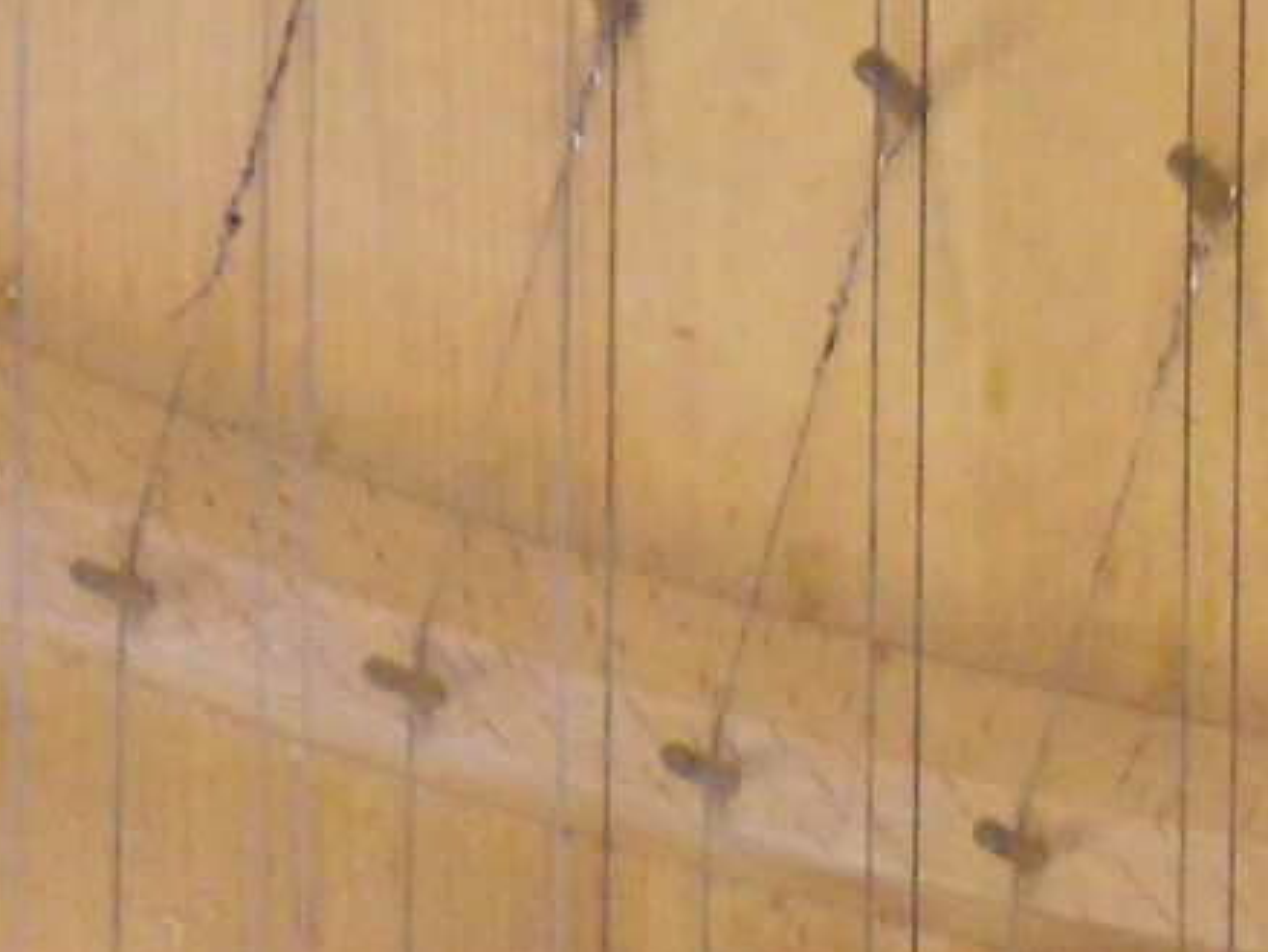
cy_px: 2104
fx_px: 8906
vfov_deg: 5.9
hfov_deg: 8.1
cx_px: 1436
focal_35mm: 243
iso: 400
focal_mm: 9.1
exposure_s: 1/15
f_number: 4.5
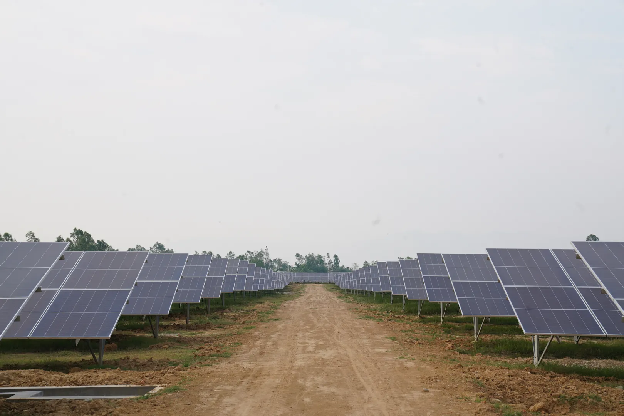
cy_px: 208
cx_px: 312
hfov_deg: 28.8
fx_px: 1213
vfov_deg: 19.5
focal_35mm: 70
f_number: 10
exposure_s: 1/60
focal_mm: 70
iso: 100
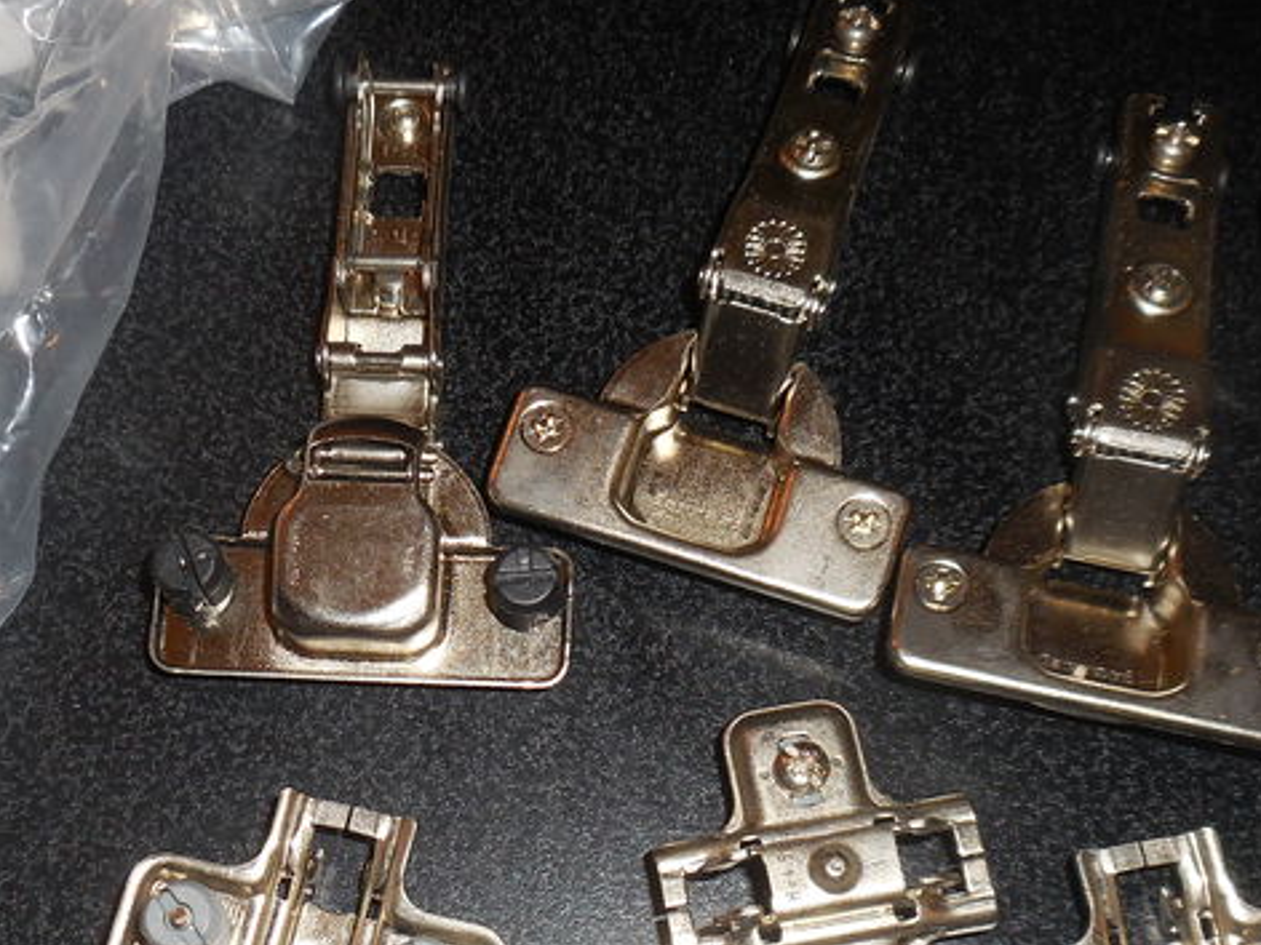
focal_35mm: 53
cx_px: 561
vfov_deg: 27.3
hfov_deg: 36.1
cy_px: 646
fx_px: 1931
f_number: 3.7
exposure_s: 1/25
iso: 125
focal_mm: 4.5
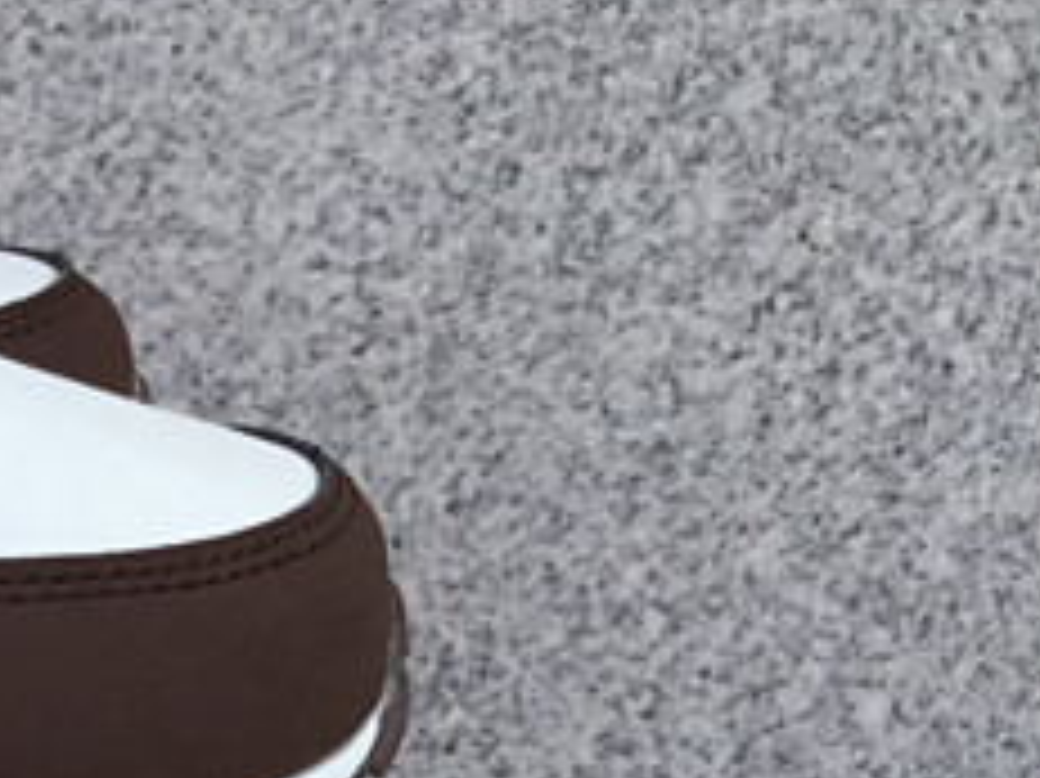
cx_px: -972
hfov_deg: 14.0
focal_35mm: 121
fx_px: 3633
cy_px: 879
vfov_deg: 12.0
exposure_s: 1/422
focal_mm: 3.3
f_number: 2.4
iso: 25
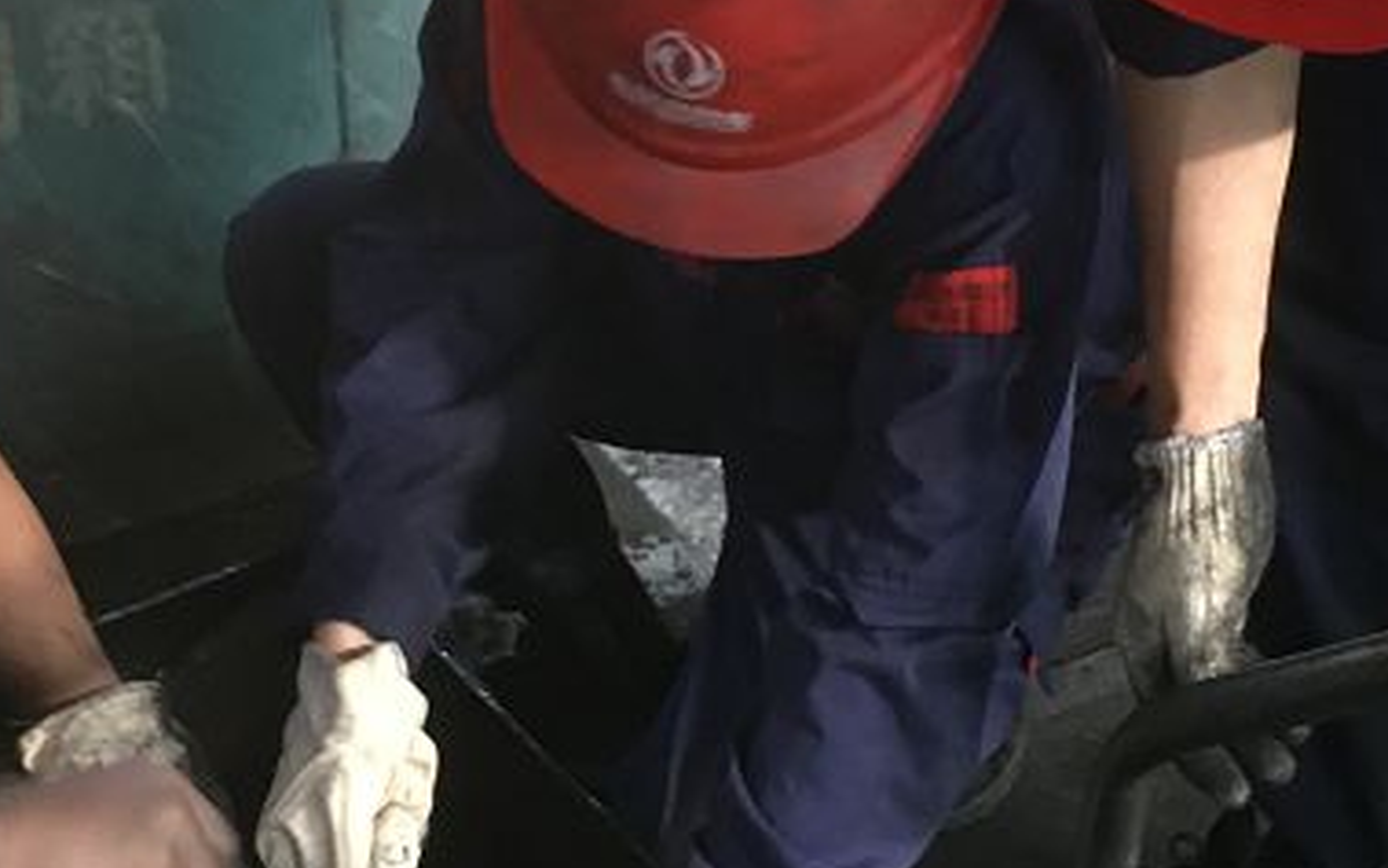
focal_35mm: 73
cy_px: 485
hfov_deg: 28.2
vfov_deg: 17.9
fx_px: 2762
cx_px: 725
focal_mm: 4.15
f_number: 2.2
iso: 100
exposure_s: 1/10
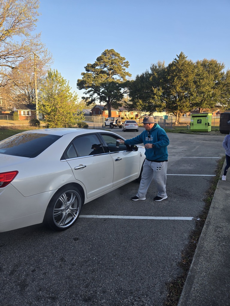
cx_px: 115
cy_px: 153
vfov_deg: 73.9
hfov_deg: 58.9
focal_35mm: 23
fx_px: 204
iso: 25
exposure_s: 1/339
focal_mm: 5.4
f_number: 1.8
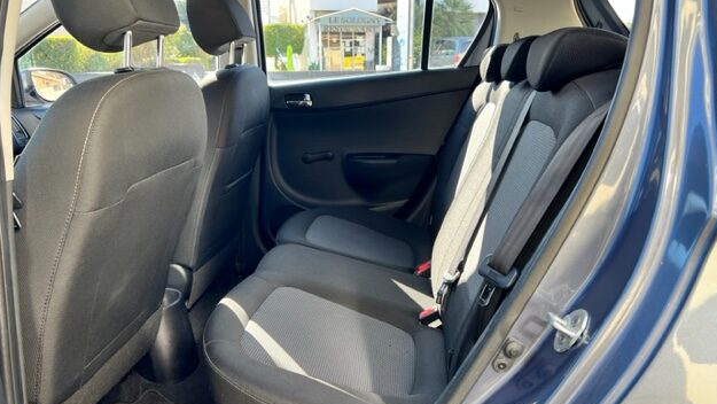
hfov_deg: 66.1
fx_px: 552
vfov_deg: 40.2
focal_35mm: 29
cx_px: 358
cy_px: 201
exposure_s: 1/202
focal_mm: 5.7
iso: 50
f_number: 1.5
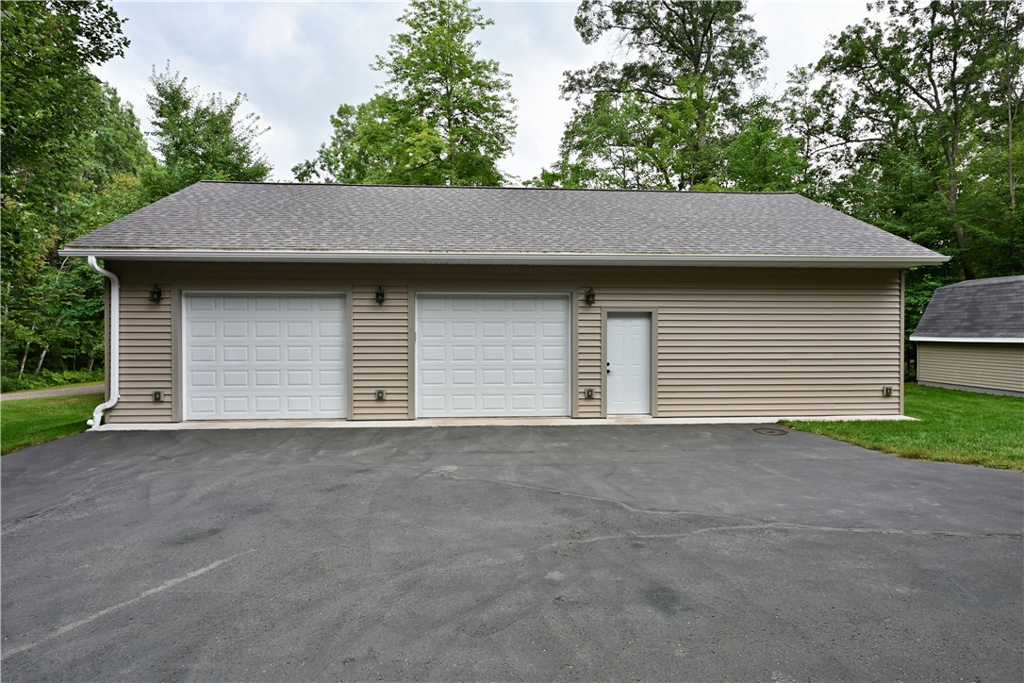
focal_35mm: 20
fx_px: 555
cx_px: 512
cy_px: 342
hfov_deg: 85.4
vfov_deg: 63.2
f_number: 5.6
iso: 250
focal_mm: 19.5
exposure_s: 1/100
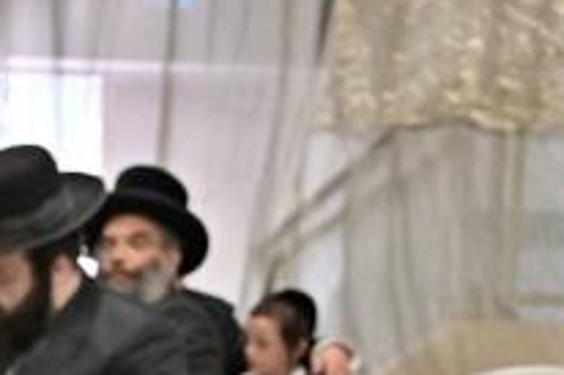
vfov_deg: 6.6
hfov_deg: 9.6
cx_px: -580
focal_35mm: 199
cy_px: 855
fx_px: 3115
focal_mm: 40
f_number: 4
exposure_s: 1/160
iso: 800
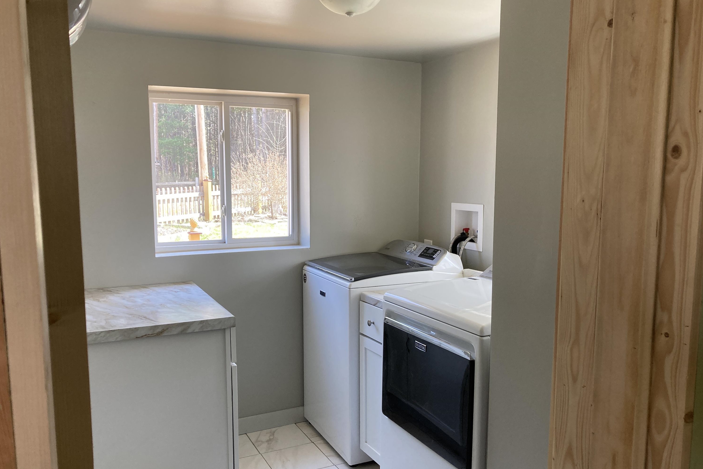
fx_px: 586
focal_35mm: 30
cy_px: 255
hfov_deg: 61.9
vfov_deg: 43.6
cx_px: 353
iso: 80
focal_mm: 3.99
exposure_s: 1/121
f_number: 1.8
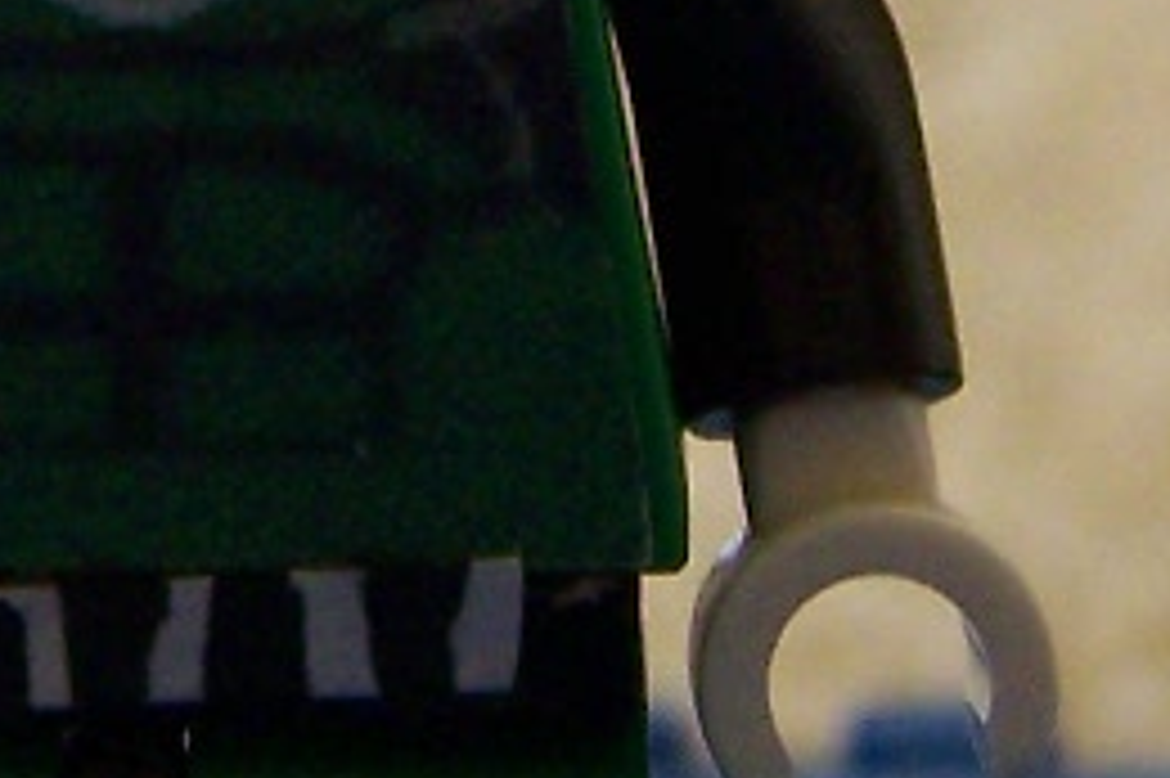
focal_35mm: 243
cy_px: -666
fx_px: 7892
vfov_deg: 5.5
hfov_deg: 8.4
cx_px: 99
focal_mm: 6.3
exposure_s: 1/20
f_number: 2.8
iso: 160
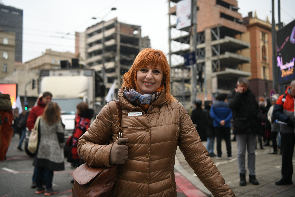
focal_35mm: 40
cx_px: 148
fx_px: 328
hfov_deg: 48.5
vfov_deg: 33.4
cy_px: 98
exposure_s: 1/640
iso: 400
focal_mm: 40
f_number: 2.8
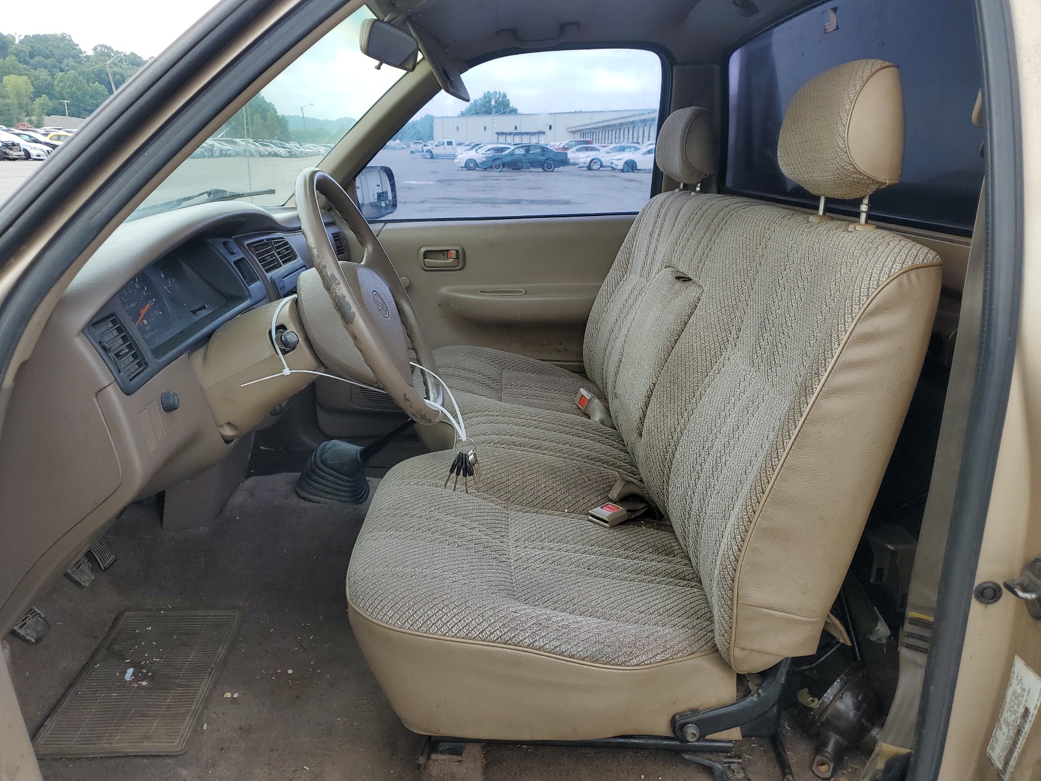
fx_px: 782
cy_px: 390
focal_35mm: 26
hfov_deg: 67.3
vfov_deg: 53.1
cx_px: 520
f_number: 1.5
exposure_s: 1/588
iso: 50
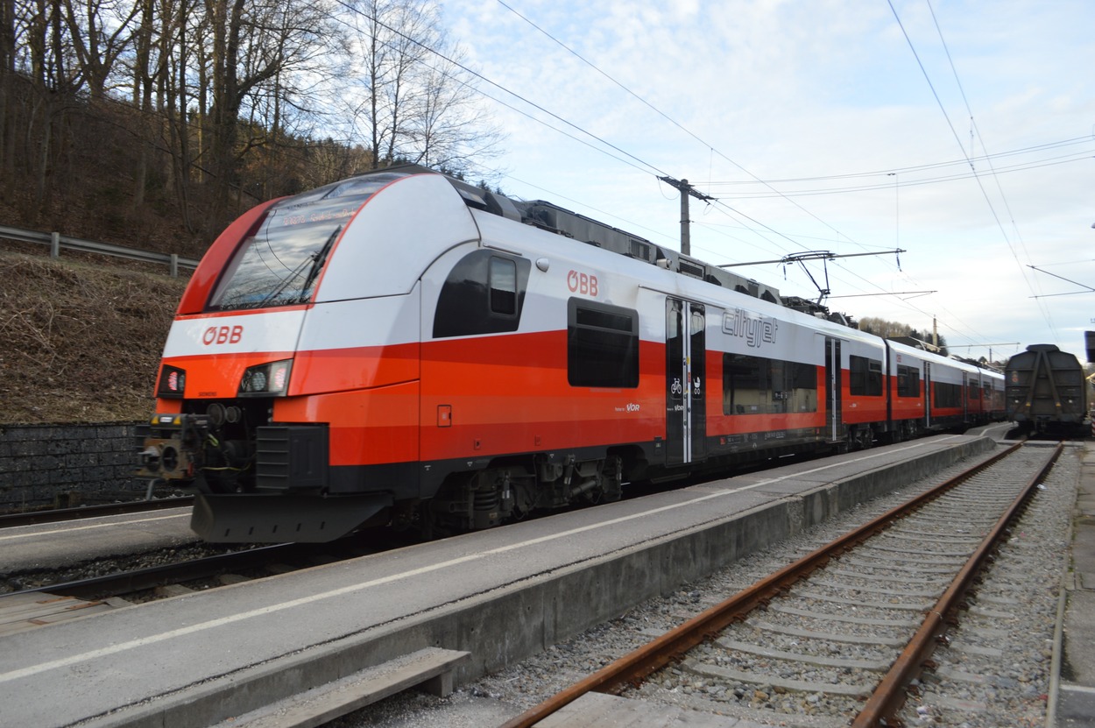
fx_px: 820
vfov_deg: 47.8
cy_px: 364
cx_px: 548
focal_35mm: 27
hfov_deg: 67.4
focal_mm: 18
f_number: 5.6
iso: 140
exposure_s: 1/125
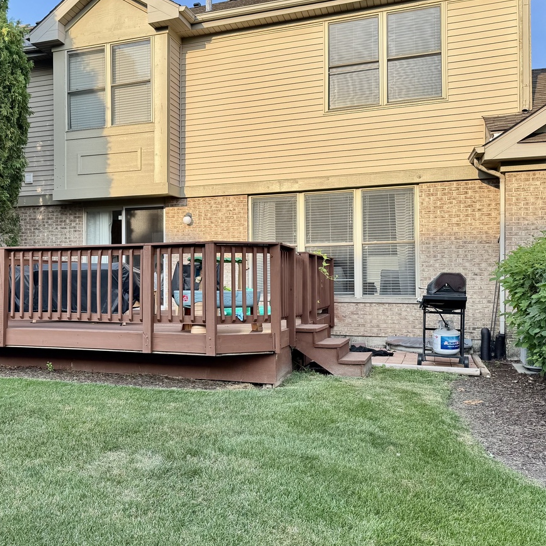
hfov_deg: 45.9
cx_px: 152
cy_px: 270
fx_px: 625
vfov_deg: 47.2
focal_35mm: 35
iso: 80
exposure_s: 1/1094
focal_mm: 6.76
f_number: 1.78
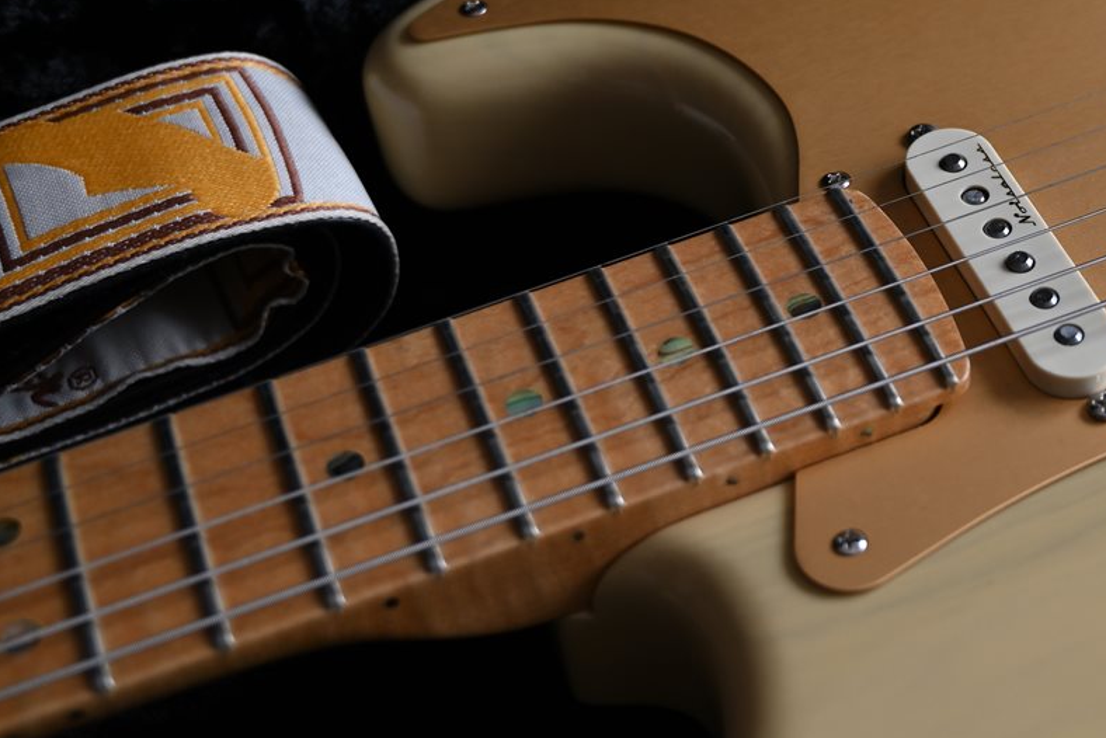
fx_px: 2059
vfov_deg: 20.2
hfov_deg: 28.7
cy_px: 222
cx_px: 1029
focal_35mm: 67
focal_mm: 33
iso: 160
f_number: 4
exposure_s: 1/40
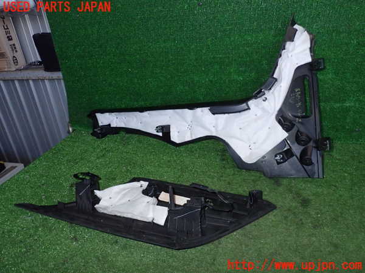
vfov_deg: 54.9
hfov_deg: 69.4
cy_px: 136
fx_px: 264
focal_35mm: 25
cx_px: 182
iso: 800
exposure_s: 1/100
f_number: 8
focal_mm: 4.5
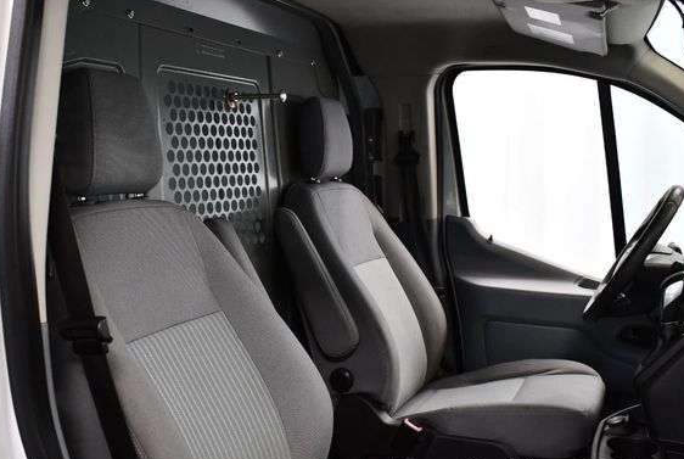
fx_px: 780
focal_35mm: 41
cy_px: 231
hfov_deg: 47.2
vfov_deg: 32.8
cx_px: 301
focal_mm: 18
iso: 1250
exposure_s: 1/125
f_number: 3.5
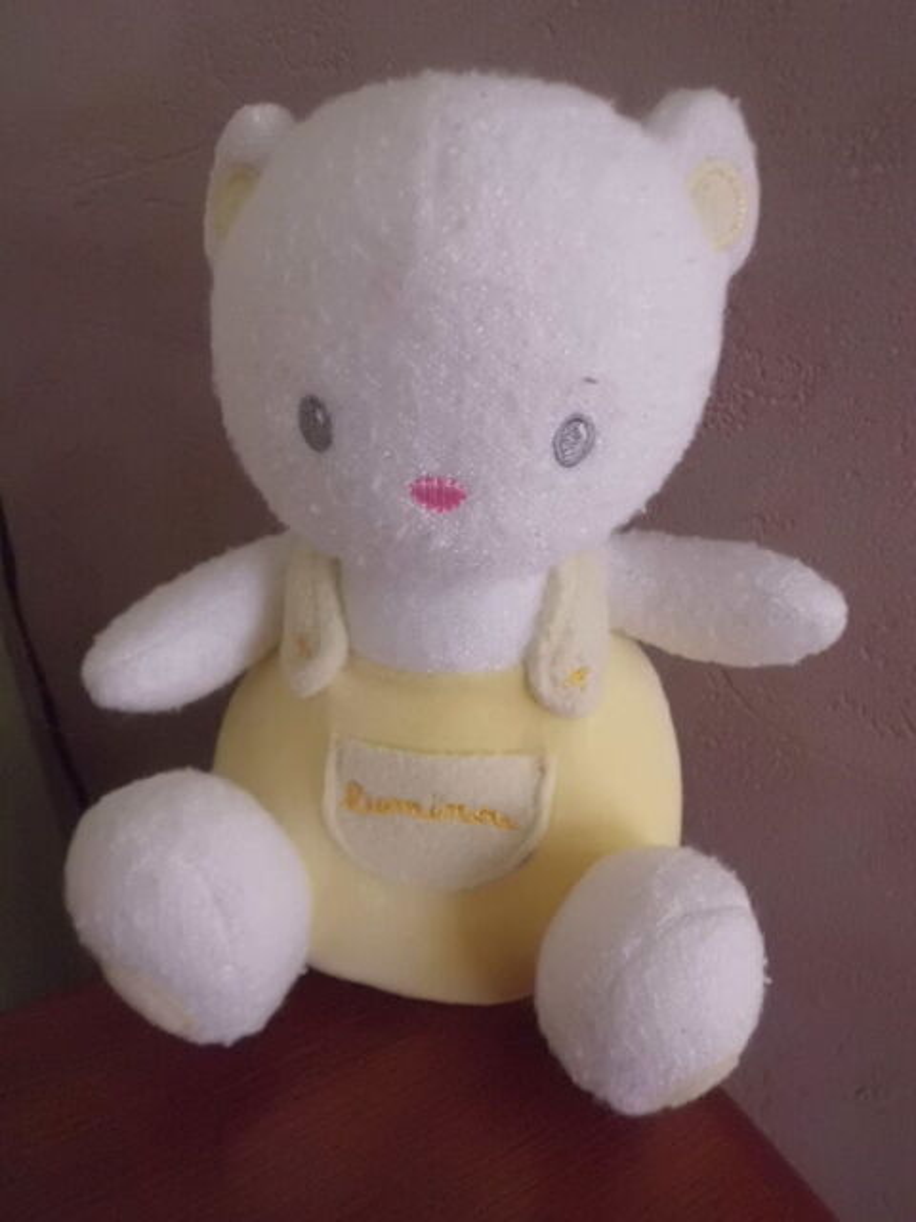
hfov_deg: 53.1
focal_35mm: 26
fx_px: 917
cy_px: 611
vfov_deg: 67.3
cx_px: 458
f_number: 3.2
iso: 800
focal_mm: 4.6
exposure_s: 1/20
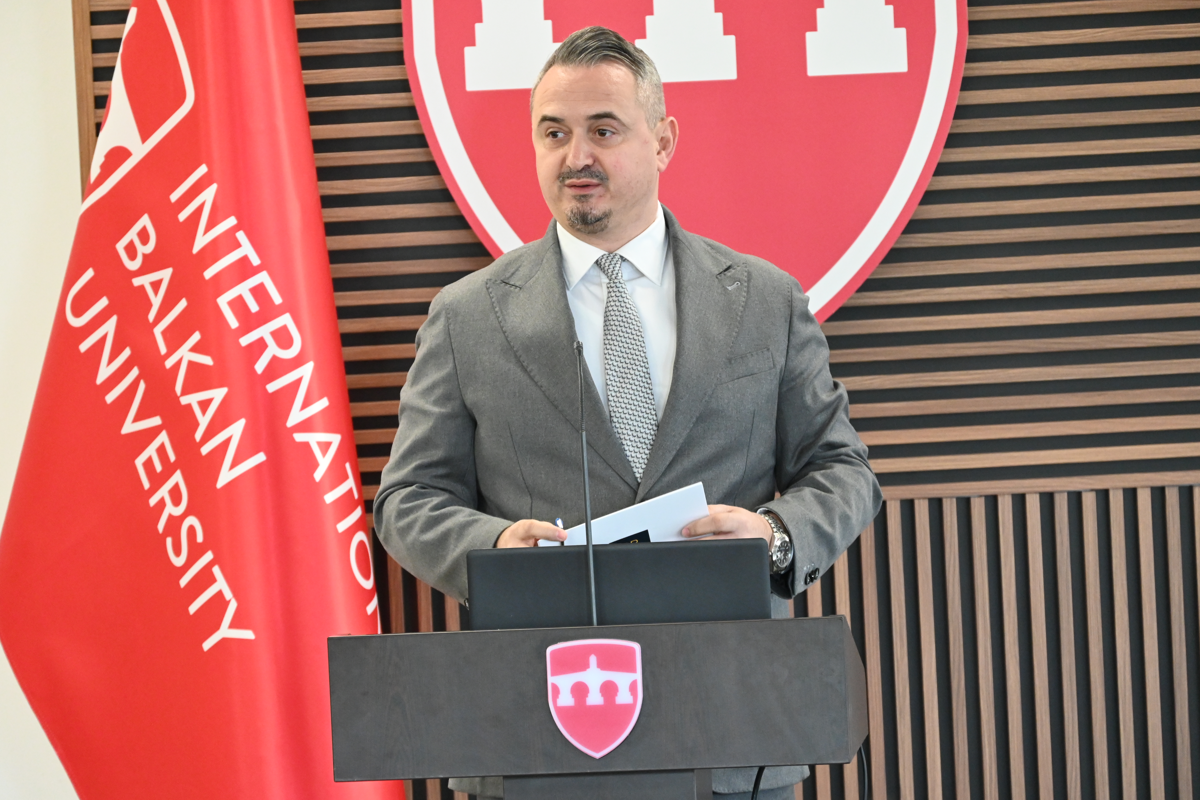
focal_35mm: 172
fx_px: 5750
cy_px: 400
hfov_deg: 11.9
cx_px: 600
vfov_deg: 8.0
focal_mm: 115
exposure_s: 1/90
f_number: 6
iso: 3200
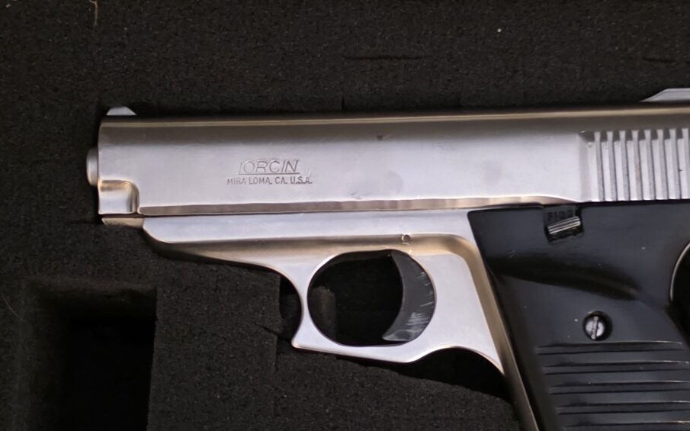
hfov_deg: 29.8
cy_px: 275
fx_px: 1297
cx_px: 323
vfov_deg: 18.8
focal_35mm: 69
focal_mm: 6.3
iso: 1600
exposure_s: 1/25.3
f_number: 1.7
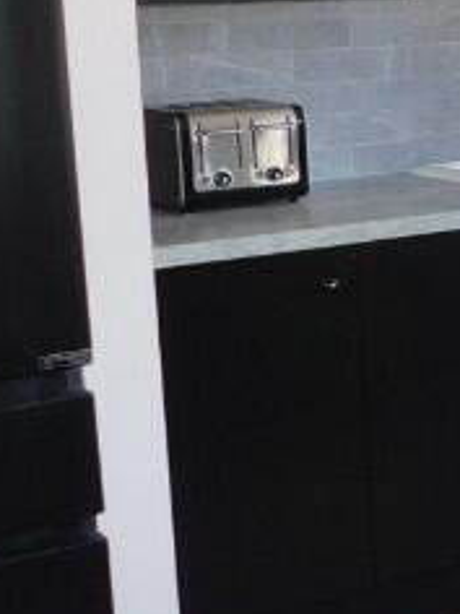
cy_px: 276
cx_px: 917
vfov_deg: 19.6
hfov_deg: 12.9
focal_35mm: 100
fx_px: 1772
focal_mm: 4
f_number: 3
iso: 200
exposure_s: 1/30
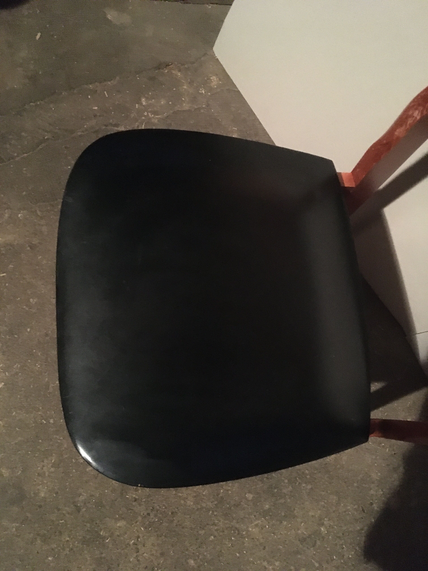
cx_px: 214
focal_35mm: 29
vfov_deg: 61.7
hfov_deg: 48.2
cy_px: 286
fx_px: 478
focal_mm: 4.15
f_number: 2.2
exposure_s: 1/17
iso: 1000
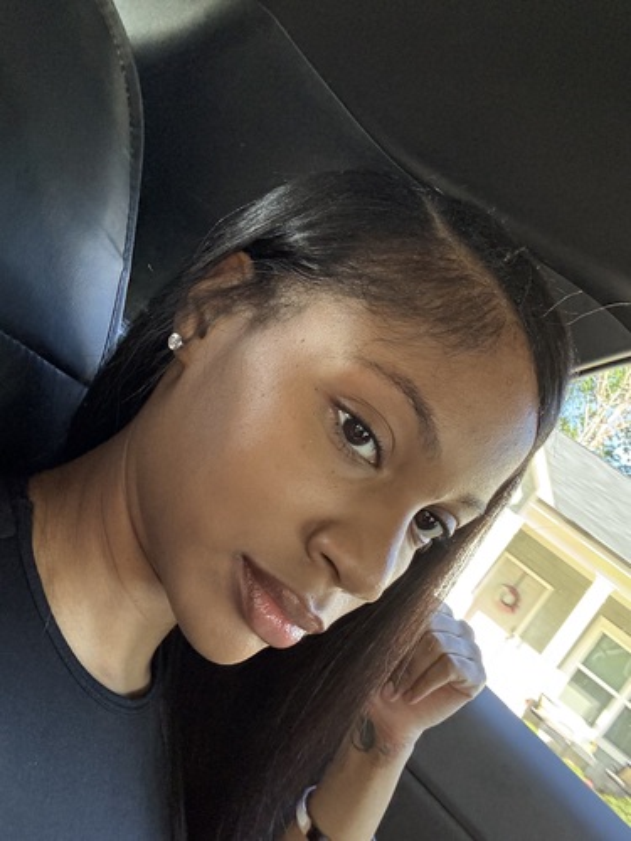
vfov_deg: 60.0
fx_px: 729
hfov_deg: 46.8
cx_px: 316
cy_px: 420
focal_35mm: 30
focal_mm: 2.69
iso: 250
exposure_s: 1/60
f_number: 1.9
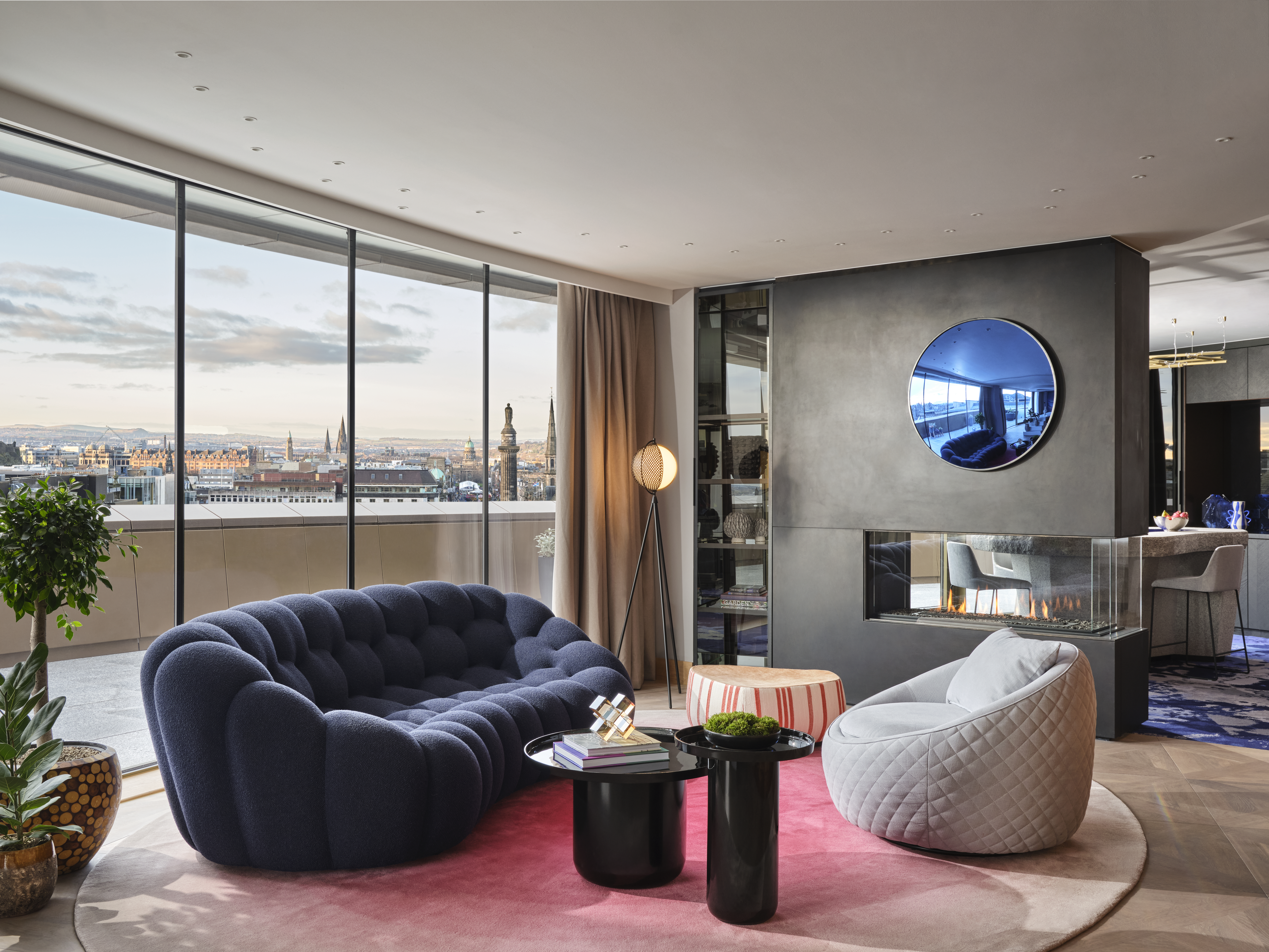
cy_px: 476
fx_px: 1136
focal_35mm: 31
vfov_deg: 45.4
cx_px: 634
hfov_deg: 58.4
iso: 400
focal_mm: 38.9
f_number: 16
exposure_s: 1/3
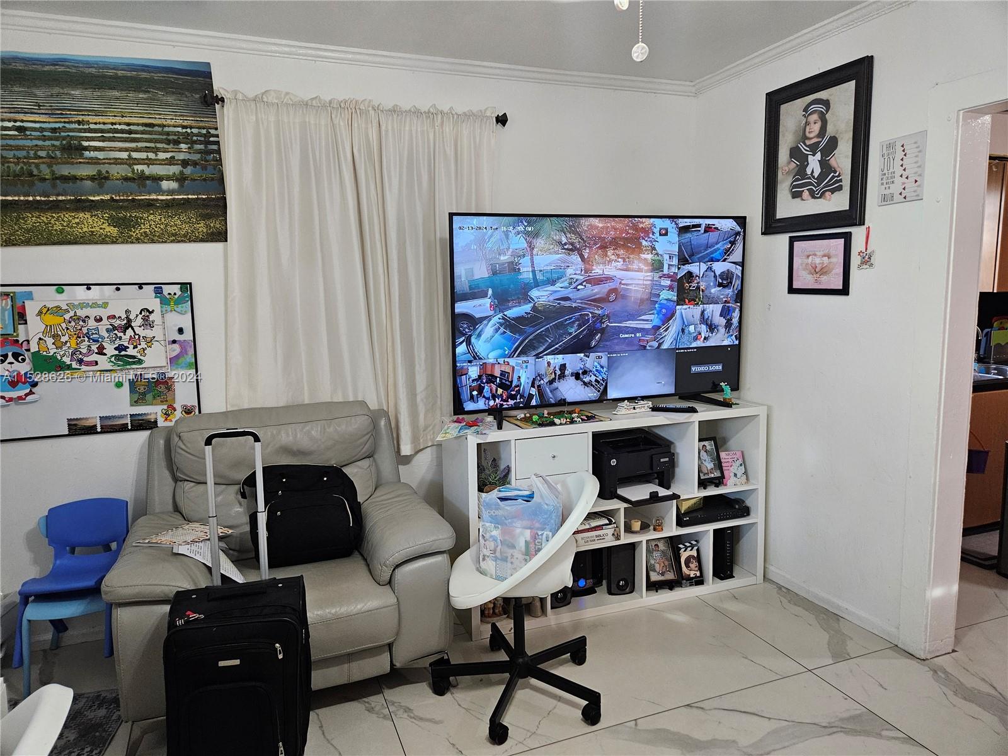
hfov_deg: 73.9
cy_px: 378
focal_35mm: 23
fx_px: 670
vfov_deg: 58.9
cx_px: 504
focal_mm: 5.4
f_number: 1.8
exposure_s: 1/120
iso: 500
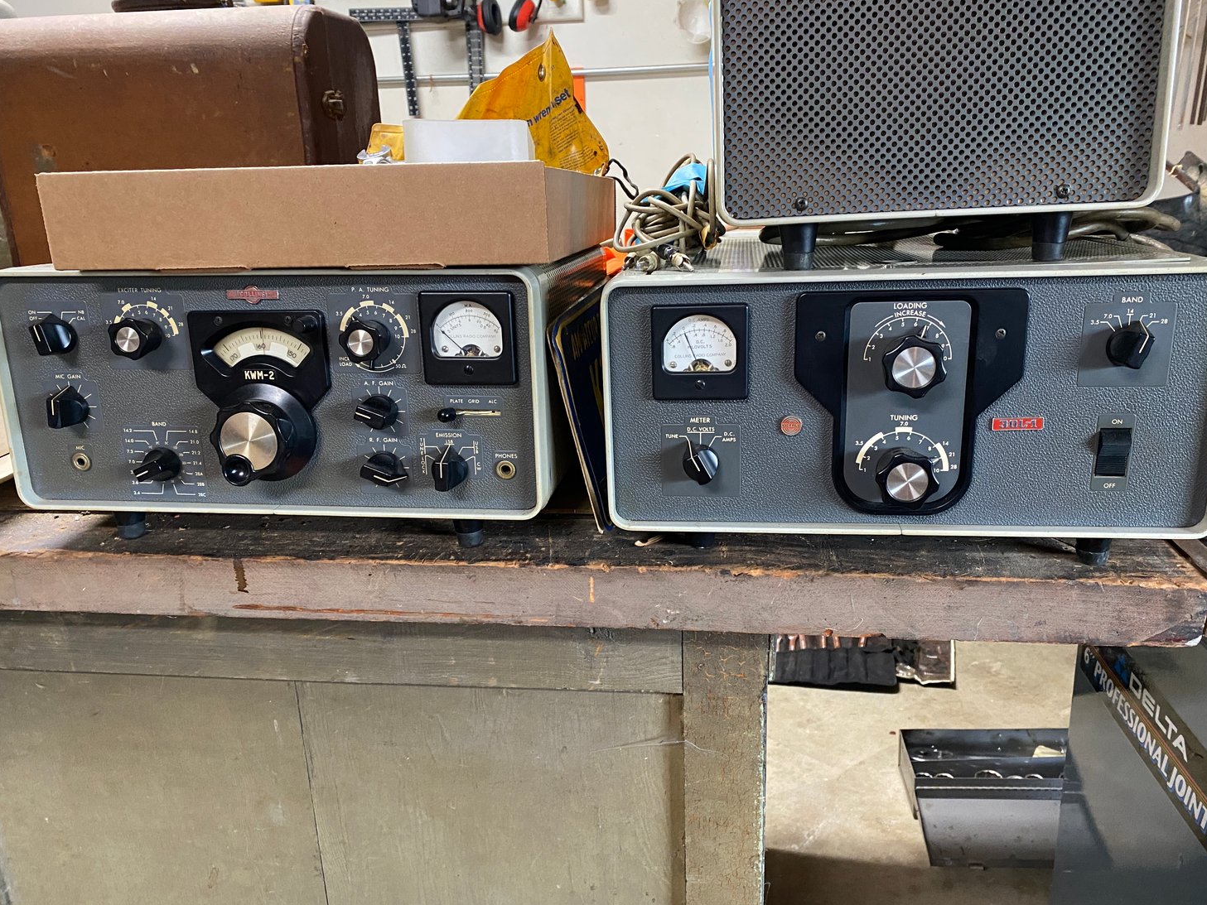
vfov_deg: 51.4
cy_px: 468
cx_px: 625
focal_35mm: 27
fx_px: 942
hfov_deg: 65.3
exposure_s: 1/40
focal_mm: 4.25
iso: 320
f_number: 1.8
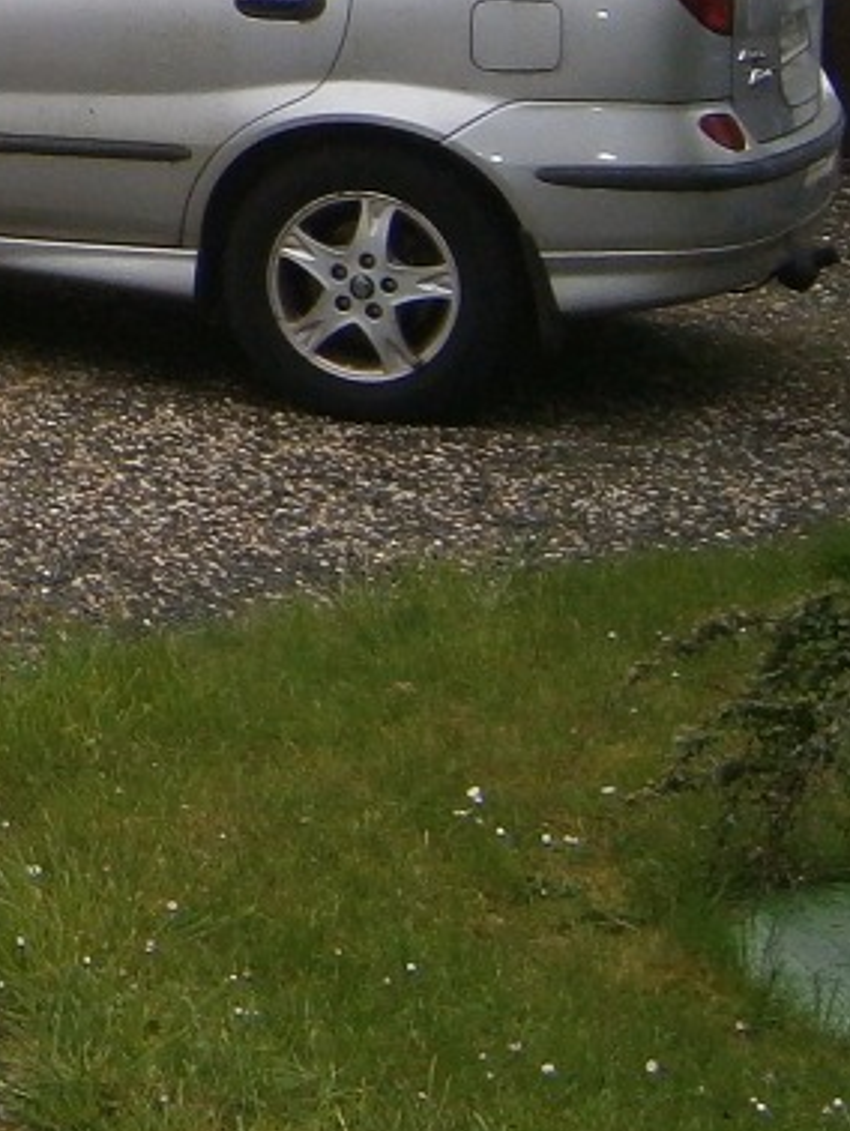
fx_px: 3597
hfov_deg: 12.0
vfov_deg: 16.6
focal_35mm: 110
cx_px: -856
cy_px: -446
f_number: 2.8
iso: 80
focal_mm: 4.7
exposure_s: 1/320
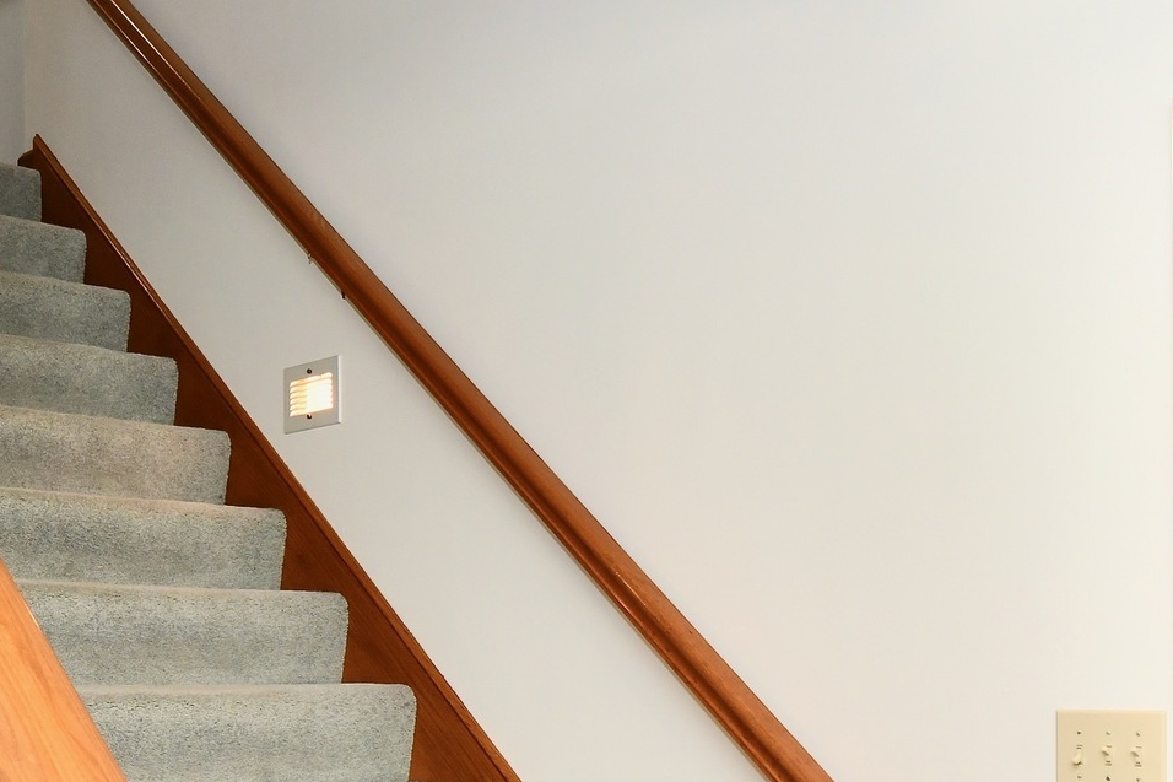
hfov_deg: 41.8
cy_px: 702
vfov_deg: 28.7
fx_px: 1466
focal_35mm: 45
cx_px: 928
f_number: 6.3
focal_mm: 14
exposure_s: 1/60
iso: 640
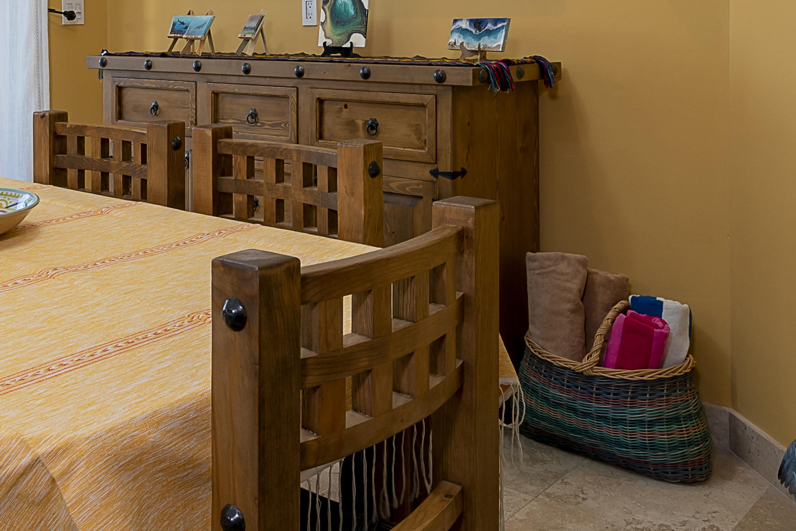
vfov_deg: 28.7
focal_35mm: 43
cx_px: 267
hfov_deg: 44.8
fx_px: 951
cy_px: -33
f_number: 11
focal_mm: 16
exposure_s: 1/1.25
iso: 200
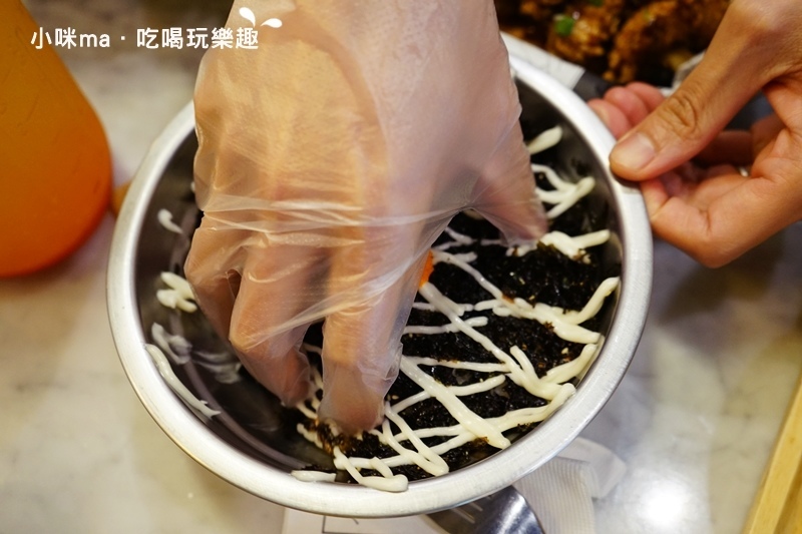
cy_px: 267
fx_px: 690
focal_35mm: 31
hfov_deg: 60.3
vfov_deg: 42.3
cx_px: 401
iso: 1600
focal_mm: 31
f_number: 4
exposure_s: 1/60
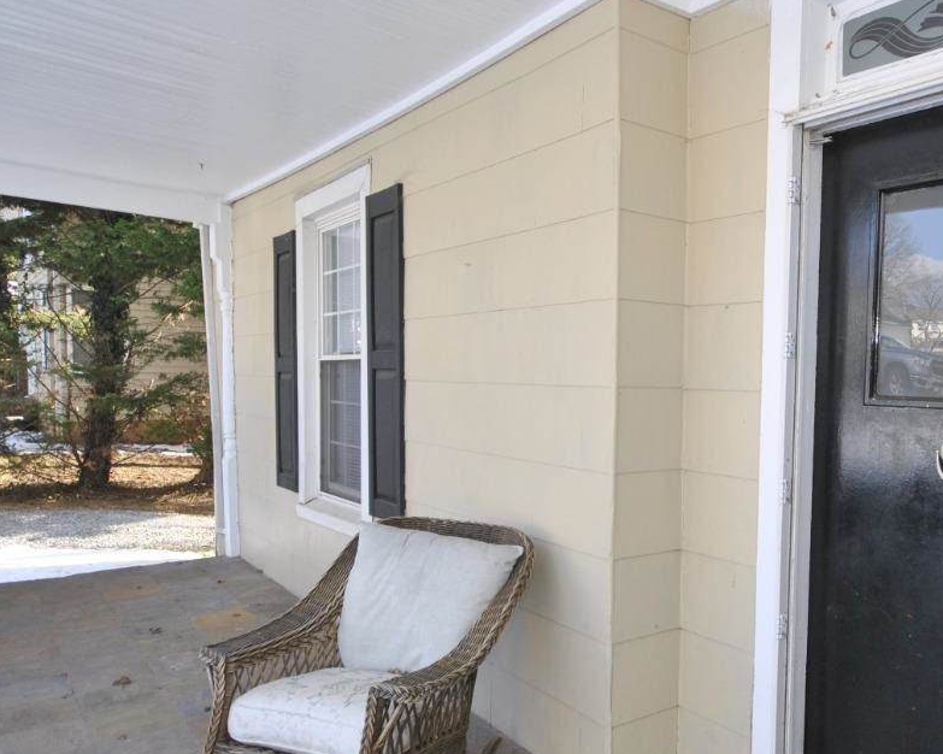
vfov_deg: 53.0
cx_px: 629
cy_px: 426
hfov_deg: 62.5
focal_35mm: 27
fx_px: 753
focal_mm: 10
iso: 180
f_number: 5.6
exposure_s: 1/125
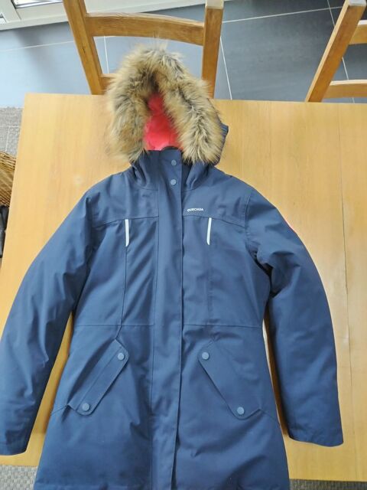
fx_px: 368
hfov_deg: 53.1
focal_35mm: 26
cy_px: 245
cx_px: 184
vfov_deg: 67.3
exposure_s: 1/33.3
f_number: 1.8
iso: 695
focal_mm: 4.75
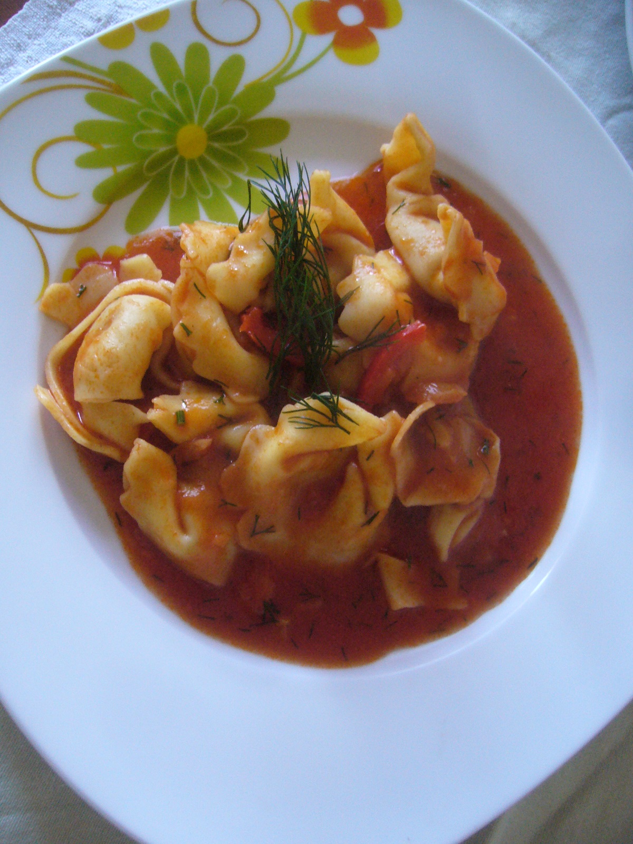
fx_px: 853
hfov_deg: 40.7
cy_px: 422
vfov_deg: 52.6
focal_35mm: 35
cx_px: 316
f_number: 2.8
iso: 200
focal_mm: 5.8
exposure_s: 1/8
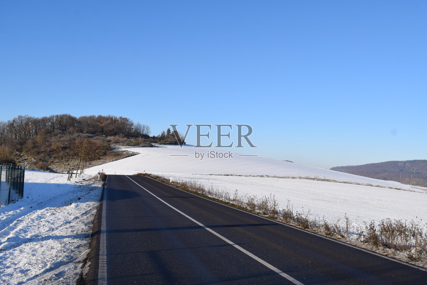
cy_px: 142
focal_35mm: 36
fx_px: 427
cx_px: 214
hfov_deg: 53.1
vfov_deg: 36.9
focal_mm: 24
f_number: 10
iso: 200
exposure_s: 1/400
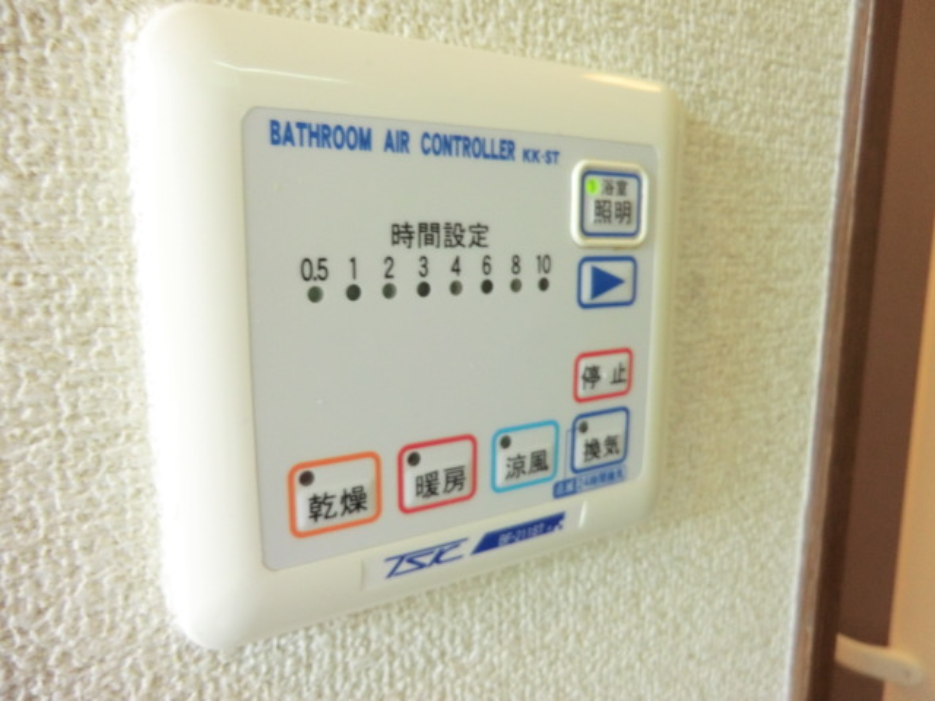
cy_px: 350
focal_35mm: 24
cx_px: 468
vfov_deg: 56.8
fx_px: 648
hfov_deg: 71.6
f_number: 3.2
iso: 320
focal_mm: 4.3
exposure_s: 1/60
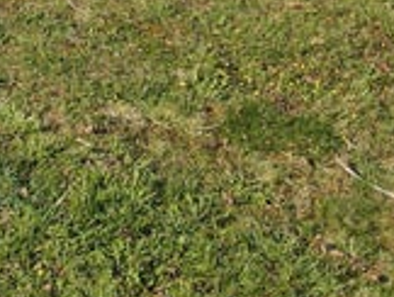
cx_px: -371
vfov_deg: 11.1
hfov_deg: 13.6
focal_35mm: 126
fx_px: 1436
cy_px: -217
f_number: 2.8
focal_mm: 4.5
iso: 100
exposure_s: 1/400
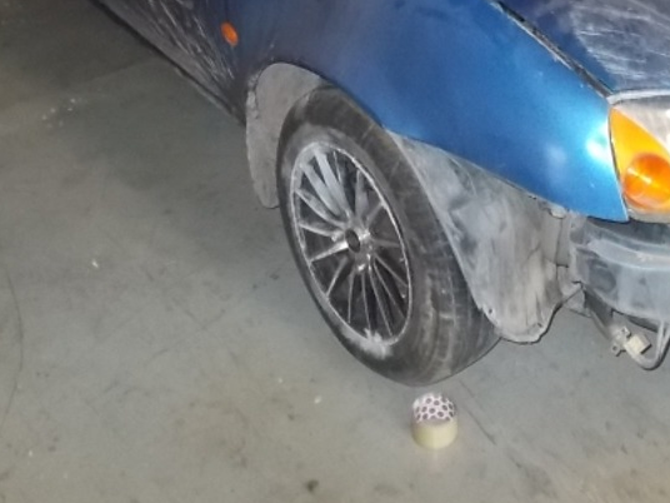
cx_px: 448
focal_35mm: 59
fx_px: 1142
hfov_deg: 32.4
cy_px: -22
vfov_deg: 23.6
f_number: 3.2
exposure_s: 1/25
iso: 400
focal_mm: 4.6
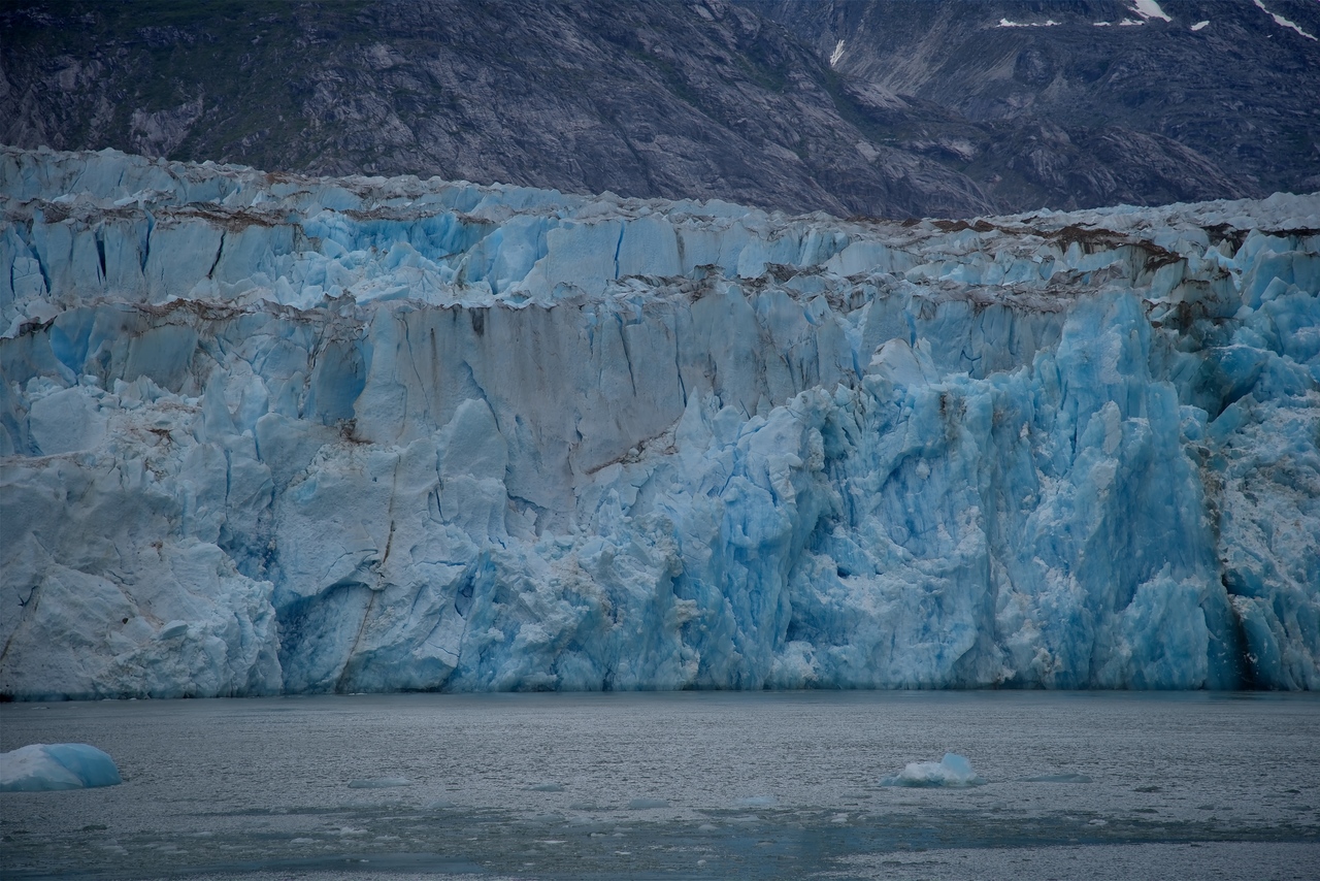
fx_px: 4401
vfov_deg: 11.4
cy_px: 440
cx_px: 660
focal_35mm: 120
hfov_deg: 17.1
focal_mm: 120
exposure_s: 1/250
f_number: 6.3
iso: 100
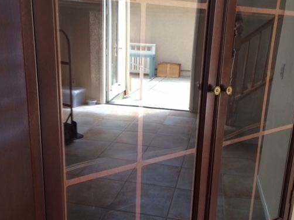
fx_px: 314
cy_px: 118
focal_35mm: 37
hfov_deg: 50.1
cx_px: 155
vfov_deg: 38.6
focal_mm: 4.15
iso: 32
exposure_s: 1/30
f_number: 2.2
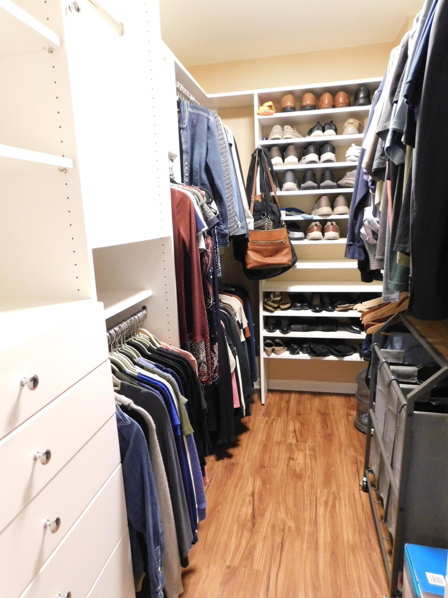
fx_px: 397
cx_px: 224
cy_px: 299
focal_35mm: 23
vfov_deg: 73.9
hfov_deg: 58.9
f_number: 3
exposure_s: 1/8
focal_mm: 4
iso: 560
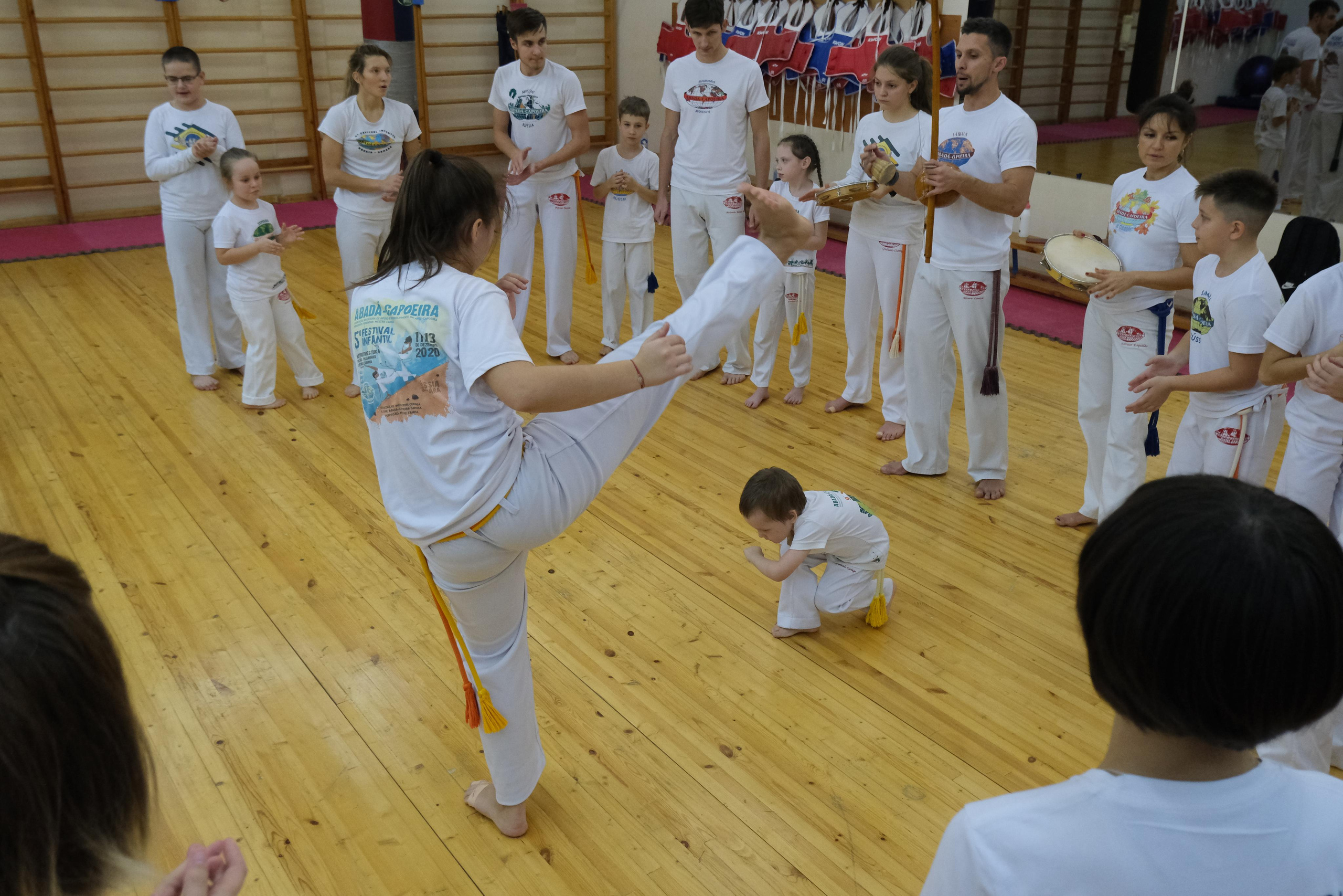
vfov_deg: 43.6
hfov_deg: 61.9
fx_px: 1119
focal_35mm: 30
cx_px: 672
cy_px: 448
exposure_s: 1/320
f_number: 4.2
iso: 3200
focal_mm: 20.3
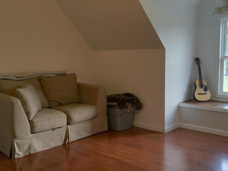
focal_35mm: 39
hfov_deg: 47.7
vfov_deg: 36.8
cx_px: 131
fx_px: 257
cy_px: 88
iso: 32
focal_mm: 4.15
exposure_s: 1/120
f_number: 2.2
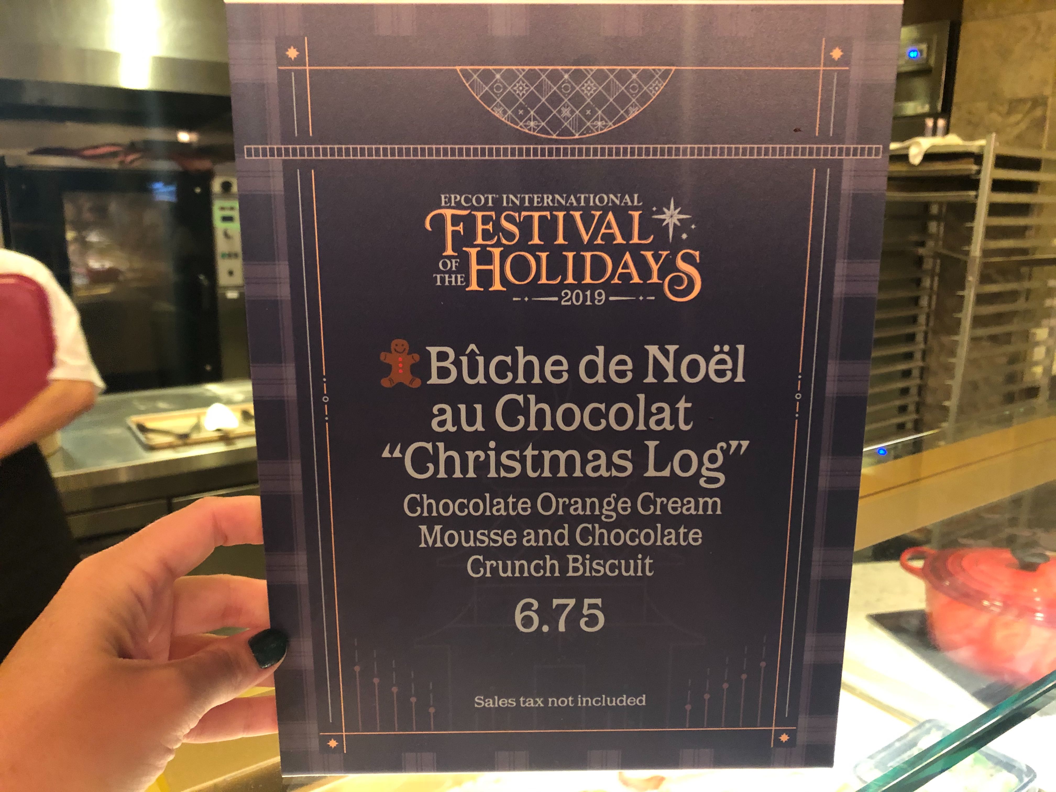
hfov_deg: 63.4
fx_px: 854
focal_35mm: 28
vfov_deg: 49.7
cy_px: 396
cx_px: 528
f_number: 1.8
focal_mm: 3.99
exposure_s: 1/4
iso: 100
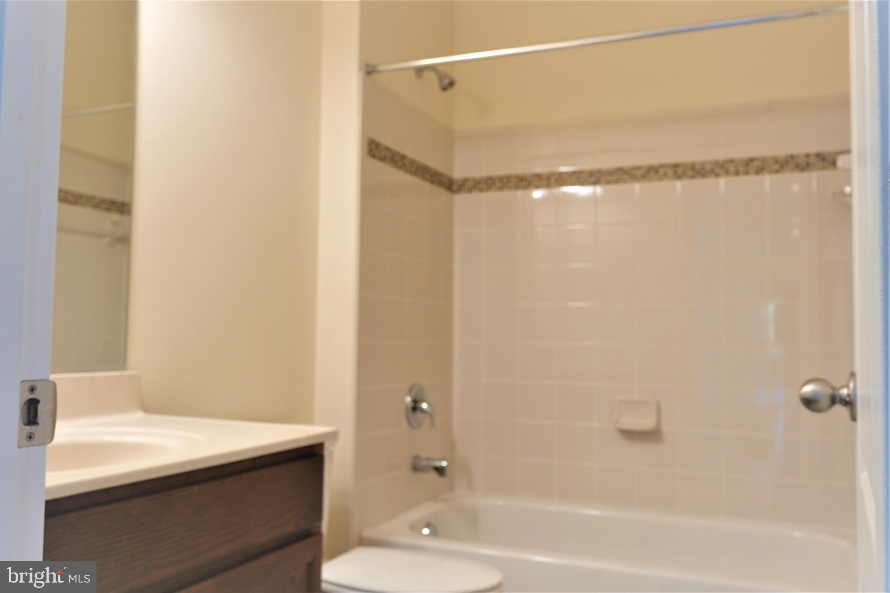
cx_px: 445
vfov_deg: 43.6
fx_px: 742
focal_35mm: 30
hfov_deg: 61.9
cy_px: 296
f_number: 2.8
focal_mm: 11.03
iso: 100
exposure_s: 1/30
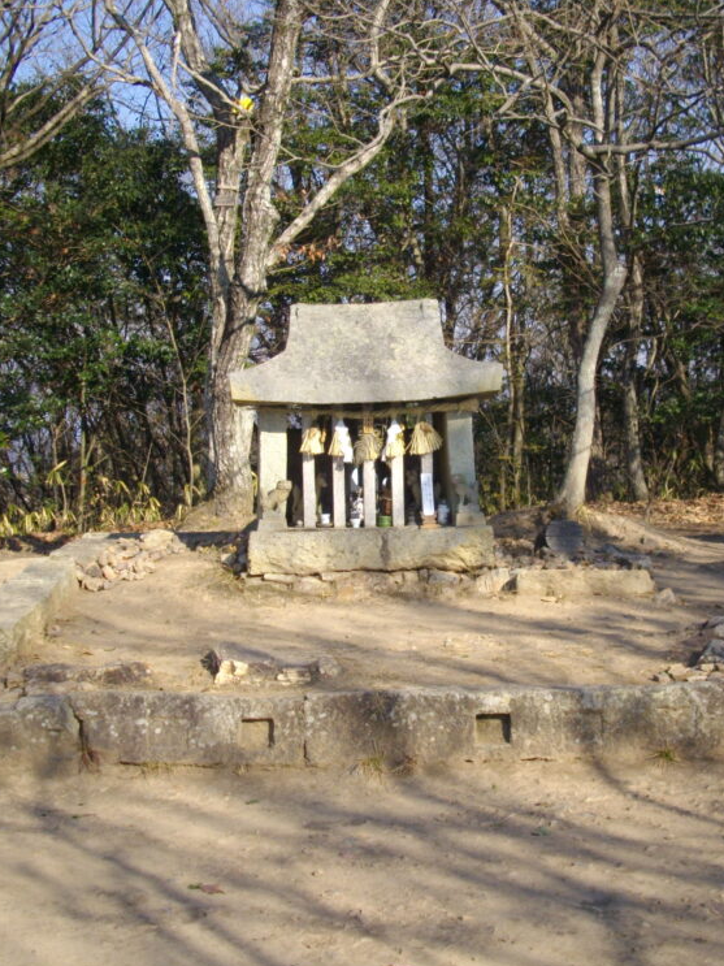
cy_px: 484
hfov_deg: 28.6
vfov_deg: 37.5
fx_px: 1423
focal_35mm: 51
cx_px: 374
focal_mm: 6.2
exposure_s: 1/250
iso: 100
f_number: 5.6
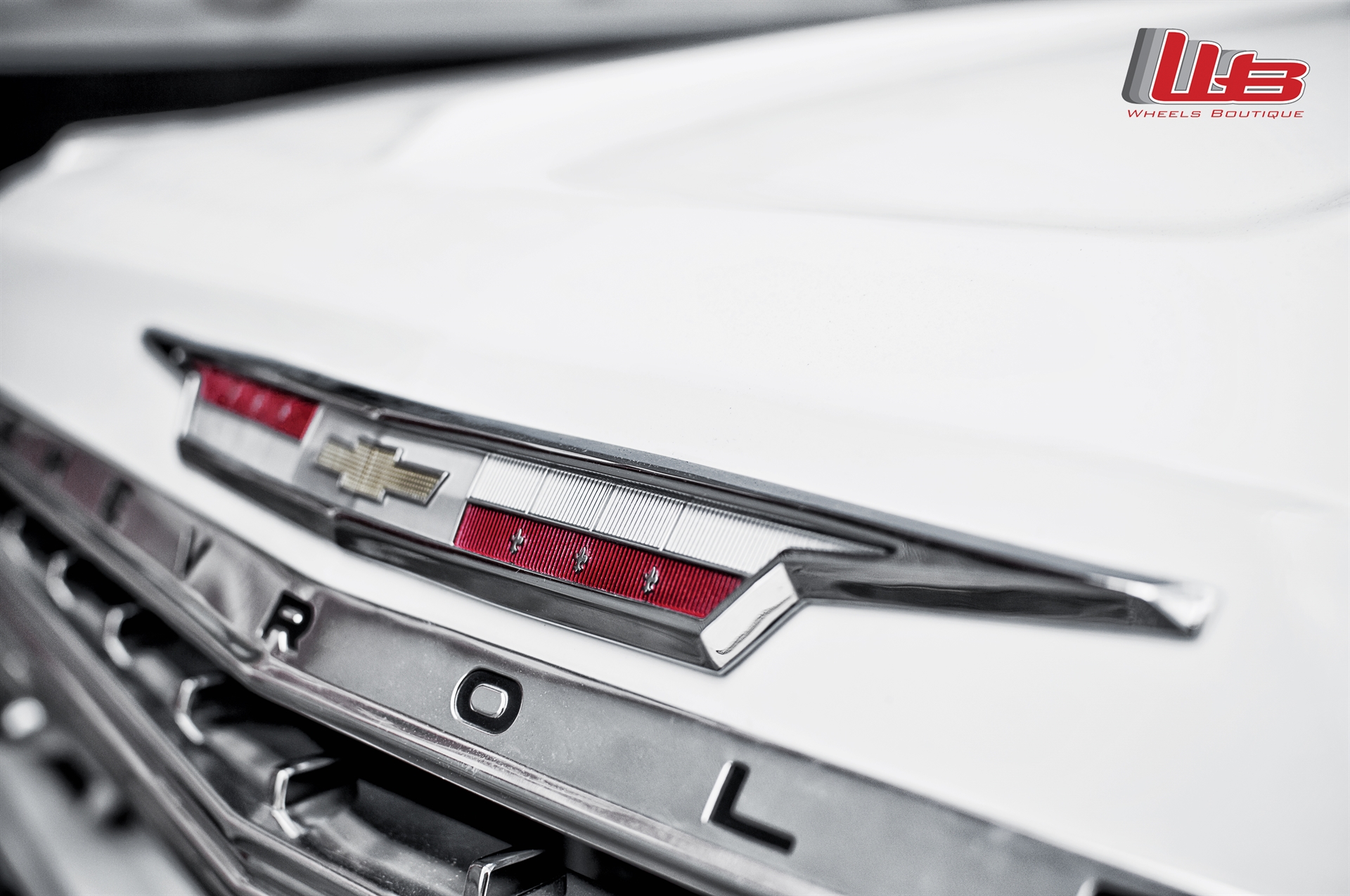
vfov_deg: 25.7
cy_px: 448
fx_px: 1966
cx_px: 675
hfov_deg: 37.9
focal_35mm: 52
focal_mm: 35
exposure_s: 1/1000
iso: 200
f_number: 2.8
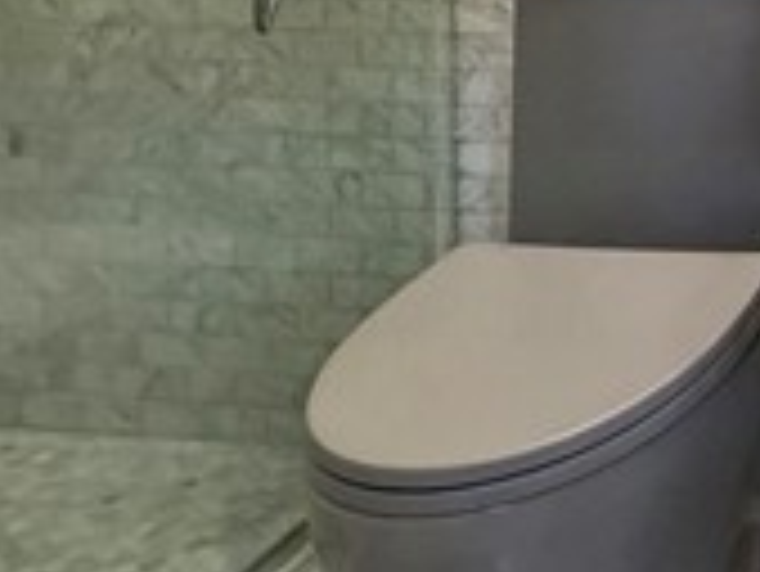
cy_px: -131
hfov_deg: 29.1
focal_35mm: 53
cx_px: 994
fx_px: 1164
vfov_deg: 24.7
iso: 320
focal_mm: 2.22
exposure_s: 1/60
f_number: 2.2
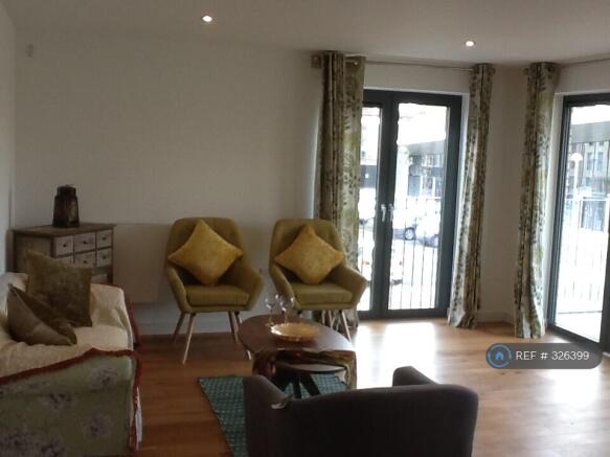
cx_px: 305
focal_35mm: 44
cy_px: 228
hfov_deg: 43.0
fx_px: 775
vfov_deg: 32.9
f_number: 2.4
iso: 40
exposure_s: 1/40
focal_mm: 2.03
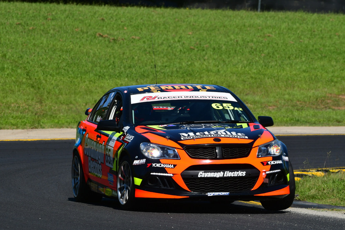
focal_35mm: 480
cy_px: 115
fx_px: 4601
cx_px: 172
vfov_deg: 2.9
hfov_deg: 4.3
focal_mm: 320
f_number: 11
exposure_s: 1/640
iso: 320
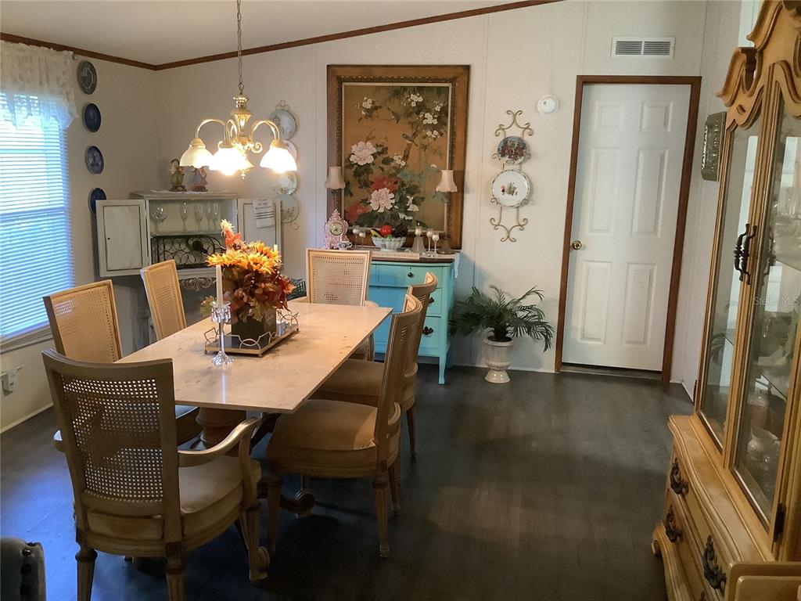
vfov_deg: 45.4
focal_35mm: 31
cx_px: 400
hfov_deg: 58.4
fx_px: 717
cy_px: 300
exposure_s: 1/25
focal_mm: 3.3
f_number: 2.4
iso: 400
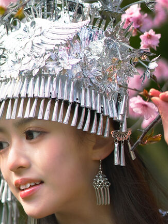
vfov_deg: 5.8
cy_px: 93
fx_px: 2196
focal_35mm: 339
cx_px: 86
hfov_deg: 4.4
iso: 100
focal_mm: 85
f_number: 1.4
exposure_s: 1/4000
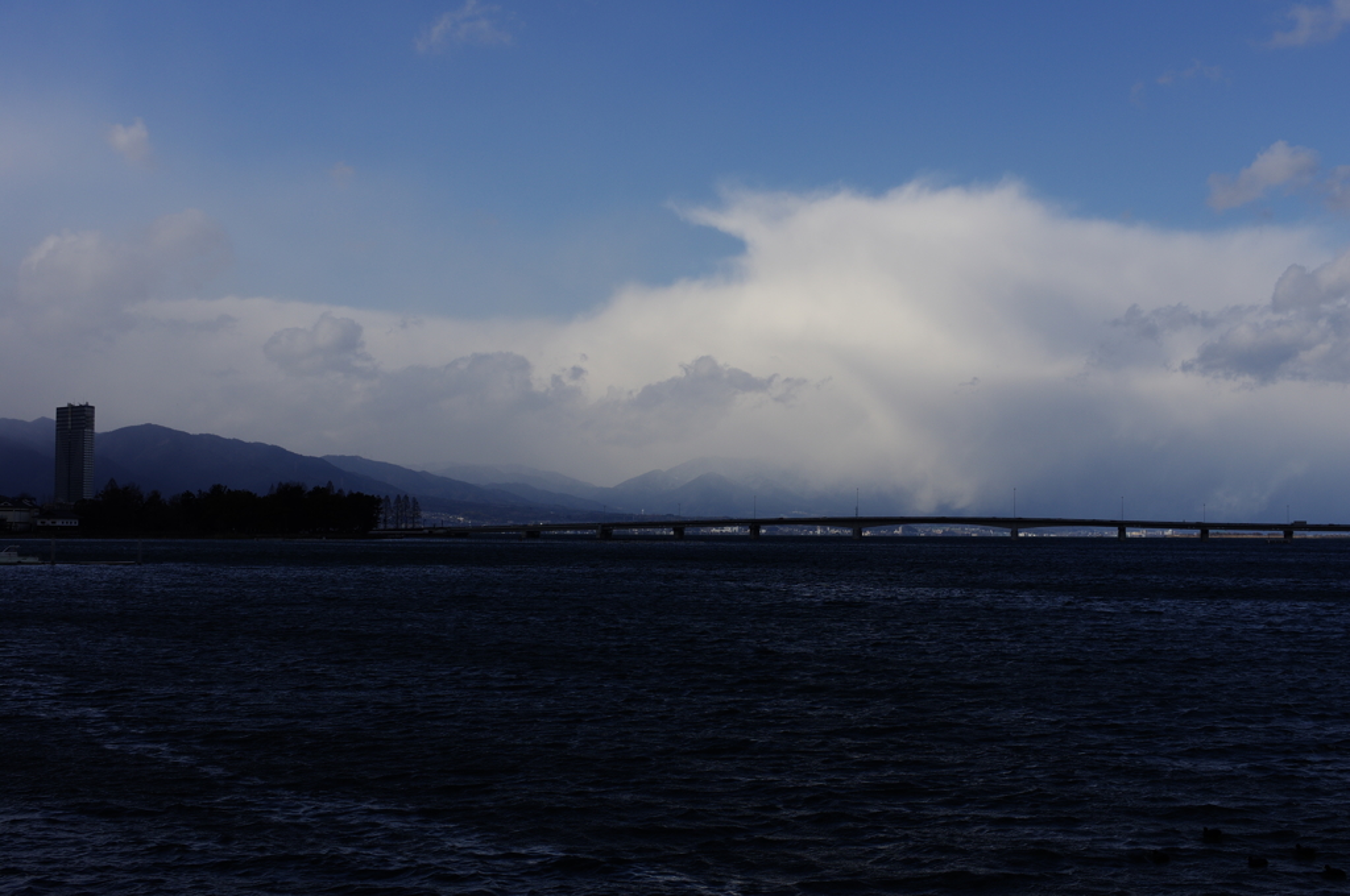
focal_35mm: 52
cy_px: 448
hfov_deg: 38.2
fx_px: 1948
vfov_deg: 25.9
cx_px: 675
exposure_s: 1/800
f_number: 6.3
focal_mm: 35
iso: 100
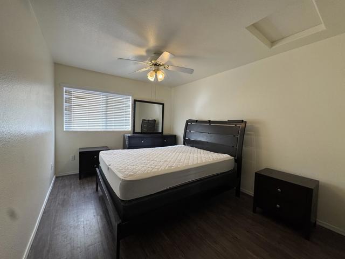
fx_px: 140
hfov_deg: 102.1
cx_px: 172
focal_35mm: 14
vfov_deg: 85.7
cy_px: 130
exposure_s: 1/120
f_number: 2.2
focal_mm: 2.22
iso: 160
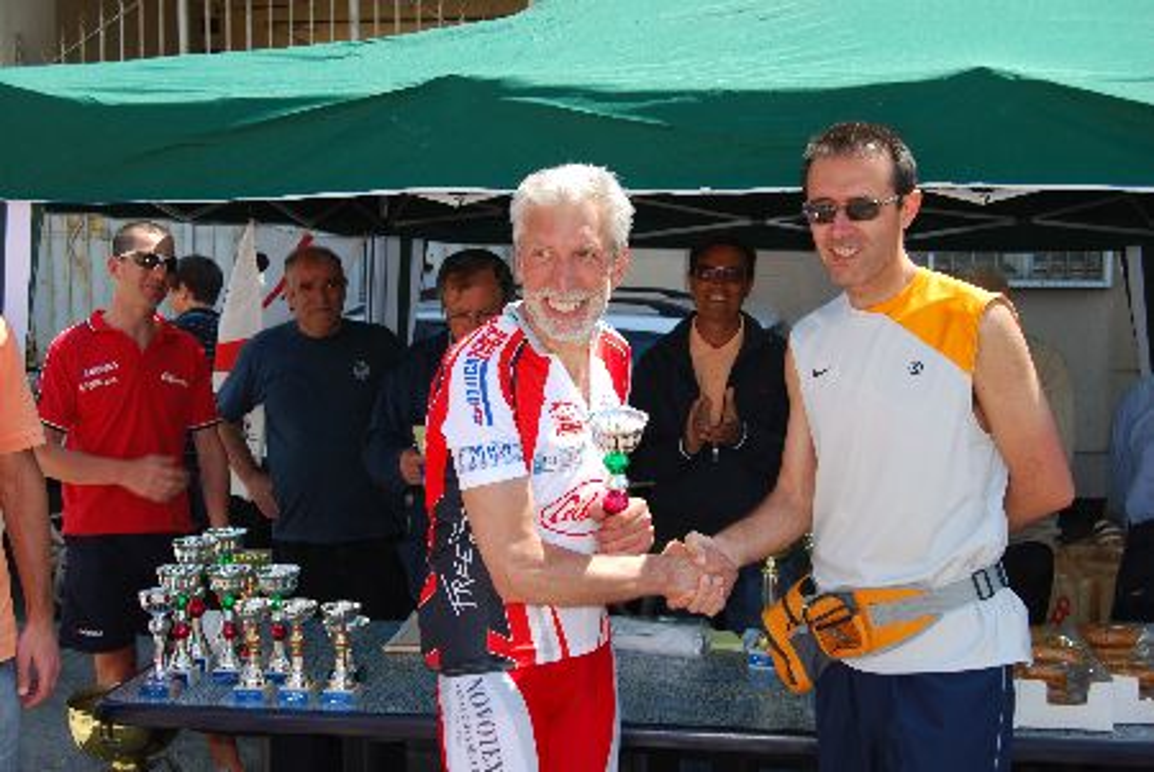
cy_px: 386
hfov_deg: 43.6
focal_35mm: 45
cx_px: 577
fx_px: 1444
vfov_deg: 29.9
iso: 100
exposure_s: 1/125
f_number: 6.3
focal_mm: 30
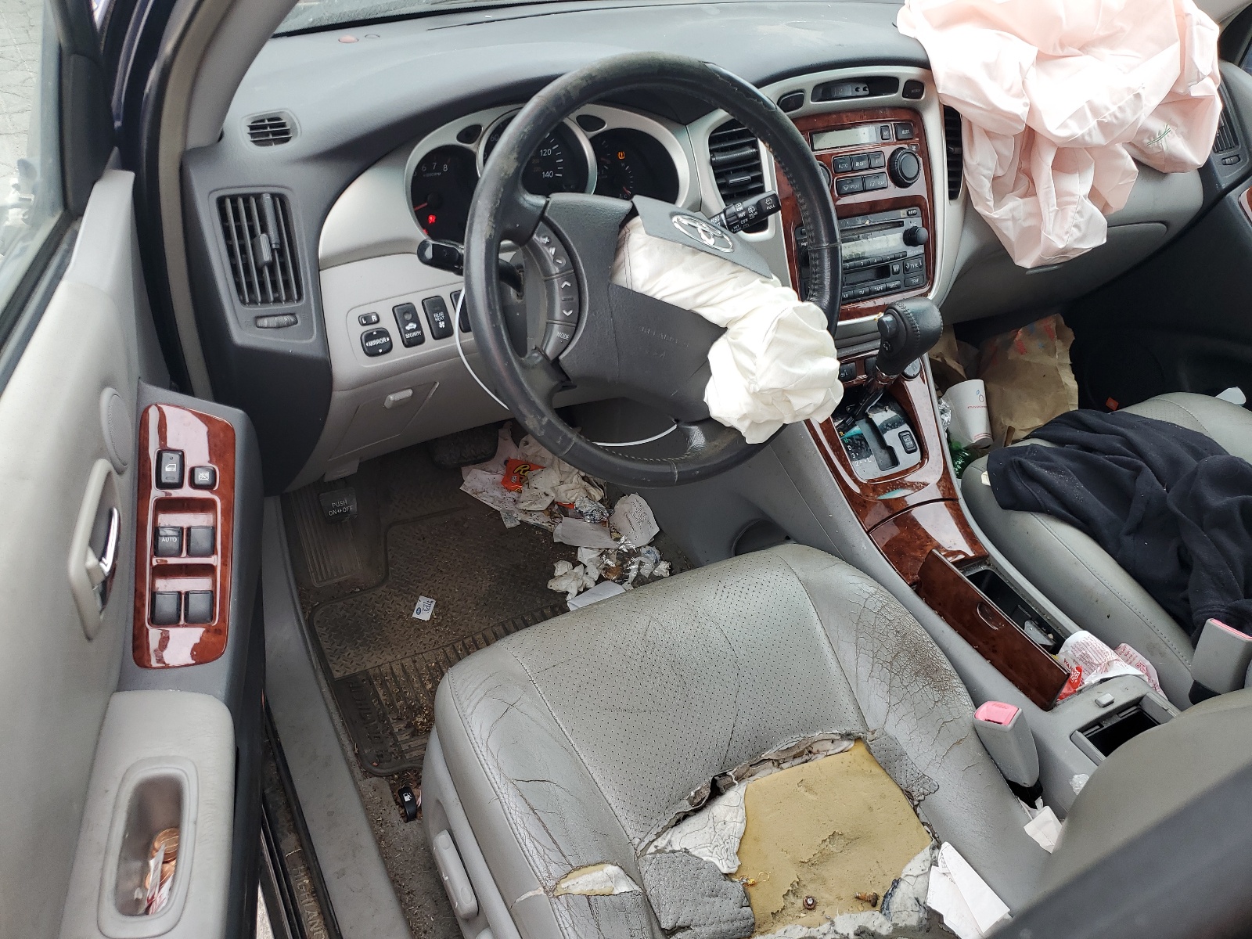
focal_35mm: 26
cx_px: 626
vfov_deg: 53.1
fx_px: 940
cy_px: 470
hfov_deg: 67.3
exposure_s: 1/120
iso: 51
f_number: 1.5
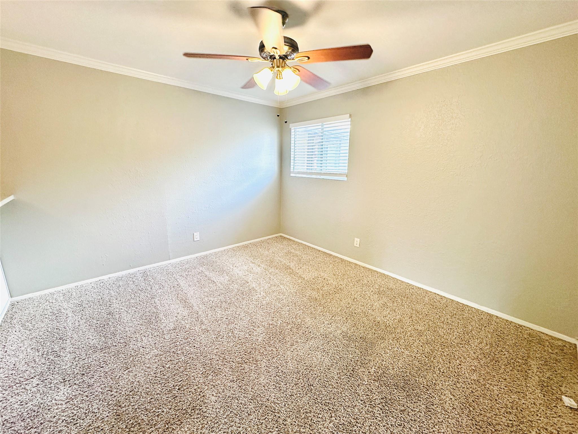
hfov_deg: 102.1
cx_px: 289
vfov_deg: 85.7
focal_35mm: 14
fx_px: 234
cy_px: 217
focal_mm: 2.22
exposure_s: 1/120
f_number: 2.2
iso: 250
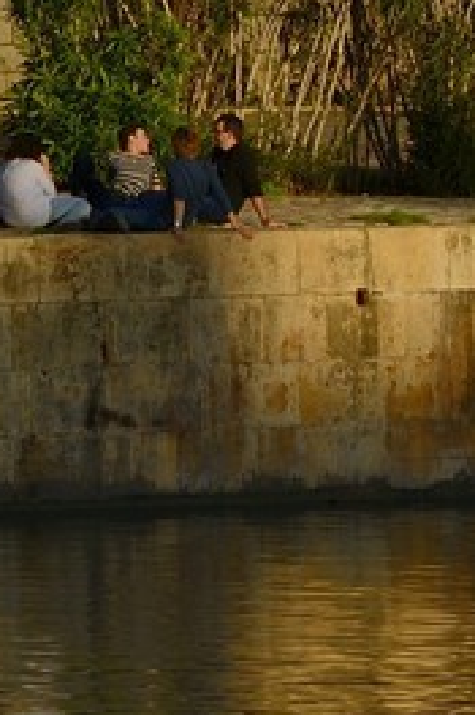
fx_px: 22313
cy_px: -1245
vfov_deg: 1.8
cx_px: -466
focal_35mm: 1126
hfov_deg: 1.2
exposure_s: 1/200
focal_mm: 185
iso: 200
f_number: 14
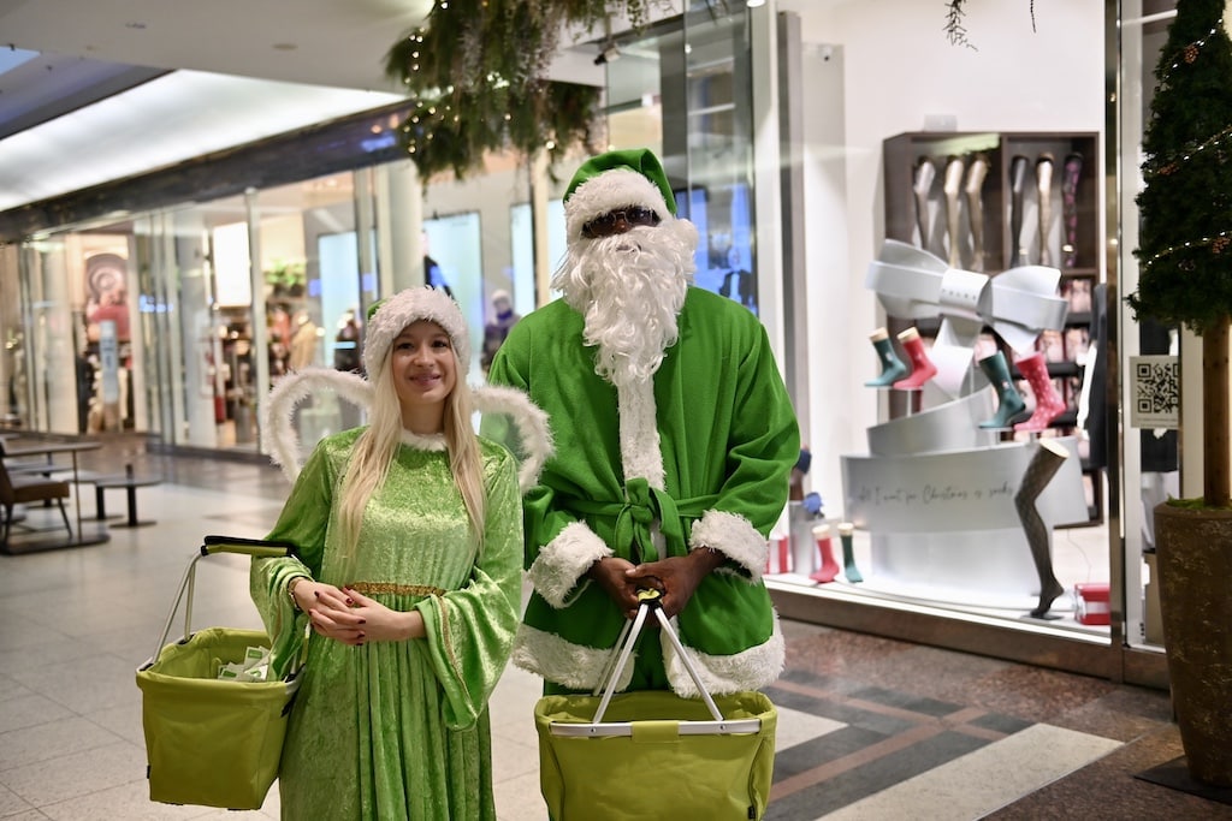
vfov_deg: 35.1
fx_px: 1301
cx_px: 616
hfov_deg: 50.7
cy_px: 410
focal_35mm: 38
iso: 560
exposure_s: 1/100
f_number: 2.8
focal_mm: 38
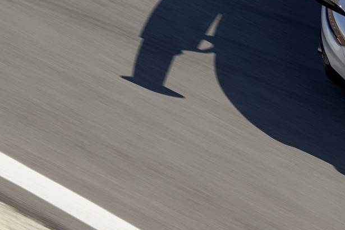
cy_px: 107
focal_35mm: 169
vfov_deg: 8.1
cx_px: 552
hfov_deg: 11.5
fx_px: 1619
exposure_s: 1/125
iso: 100
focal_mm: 52
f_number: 11
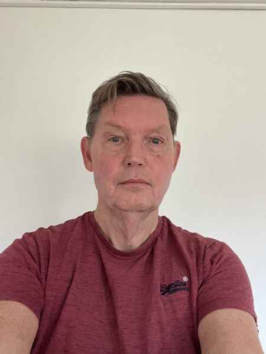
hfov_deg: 46.8
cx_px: 133
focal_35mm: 30
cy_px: 177
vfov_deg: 60.0
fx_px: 307
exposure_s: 1/50
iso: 250
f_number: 2.2
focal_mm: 2.71
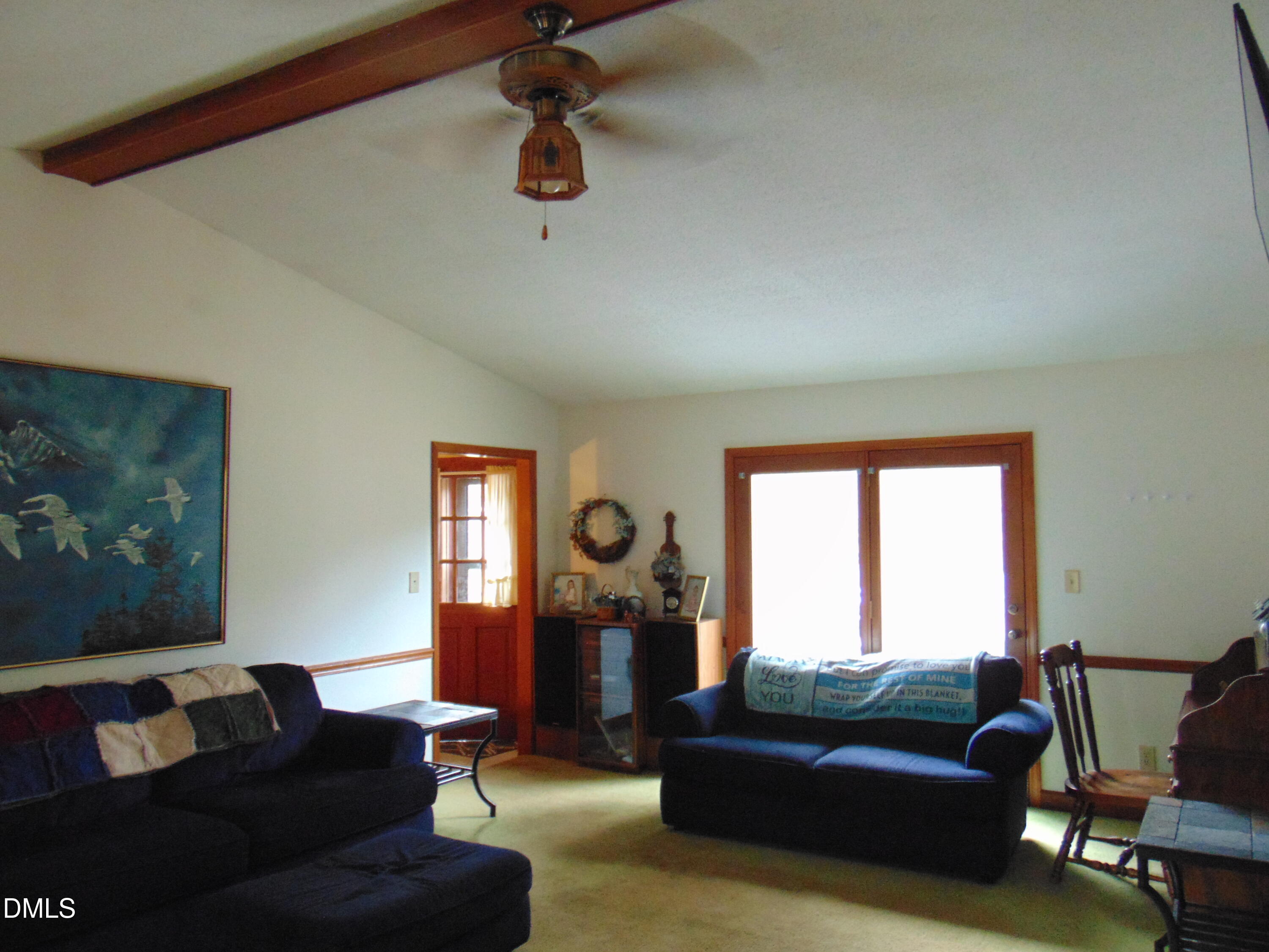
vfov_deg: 51.4
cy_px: 476
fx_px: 990
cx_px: 634
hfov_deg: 65.3
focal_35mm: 27
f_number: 3
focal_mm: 4.9
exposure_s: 1/15
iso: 400
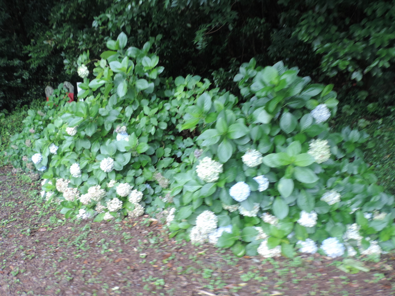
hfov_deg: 63.4
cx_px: 198
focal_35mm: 28
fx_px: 320
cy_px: 148
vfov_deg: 49.7
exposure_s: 1/30
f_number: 3.1
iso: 110
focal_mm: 4.9
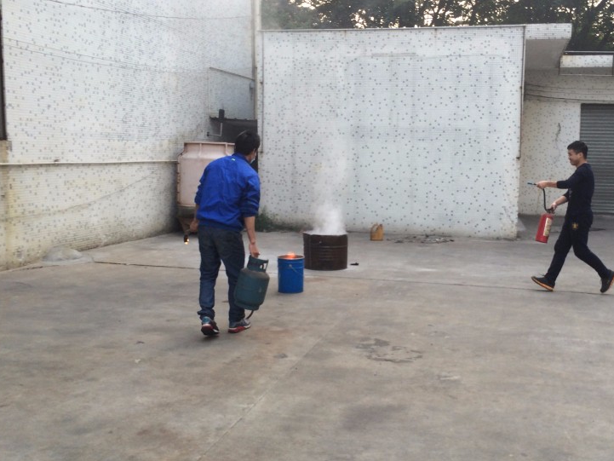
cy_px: 227
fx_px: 692
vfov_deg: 36.8
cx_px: 364
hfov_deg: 47.6
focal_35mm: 39
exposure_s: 1/155
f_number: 2.2
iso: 32
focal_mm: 4.15
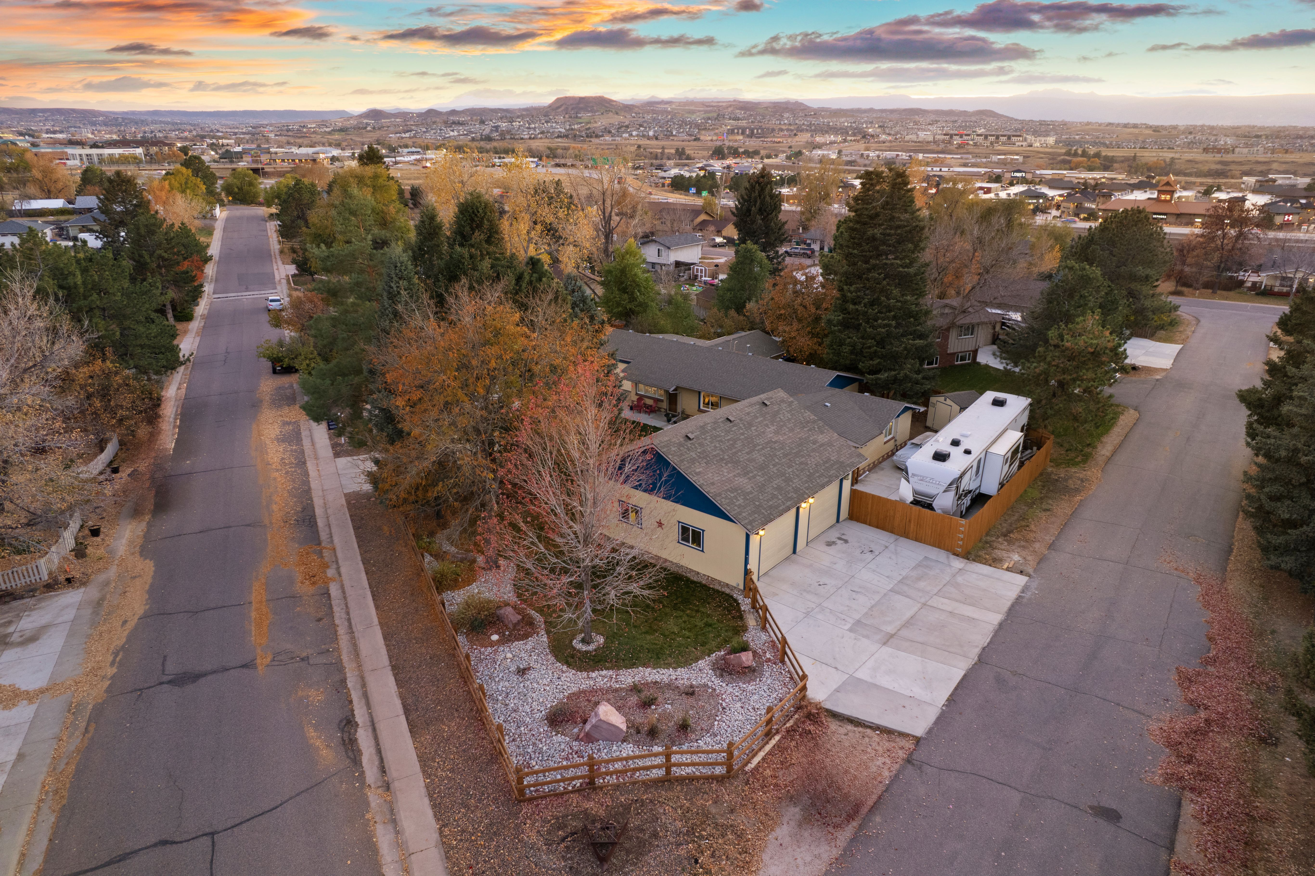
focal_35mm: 22
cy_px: 438
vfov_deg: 57.2
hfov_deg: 78.6
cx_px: 658
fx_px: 803
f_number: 2.8
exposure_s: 1/15
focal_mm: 8.38
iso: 100
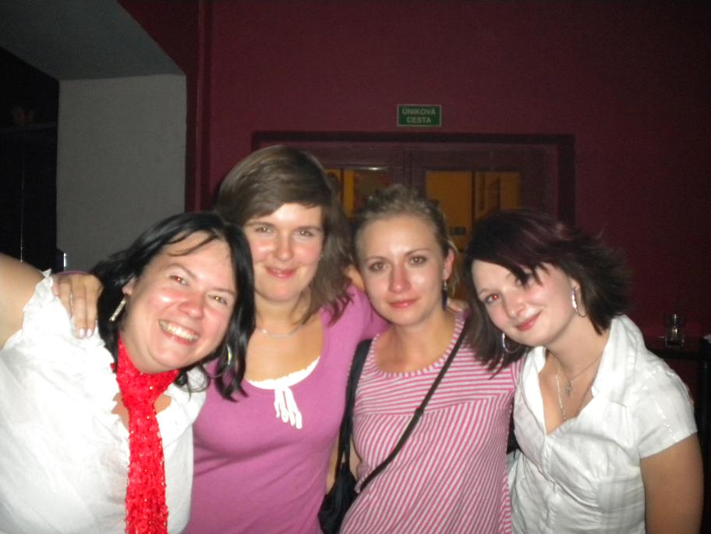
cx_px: 356
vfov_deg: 40.7
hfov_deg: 52.6
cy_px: 267
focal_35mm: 35
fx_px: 719
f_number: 3.1
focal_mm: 6.3
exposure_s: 1/30
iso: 400
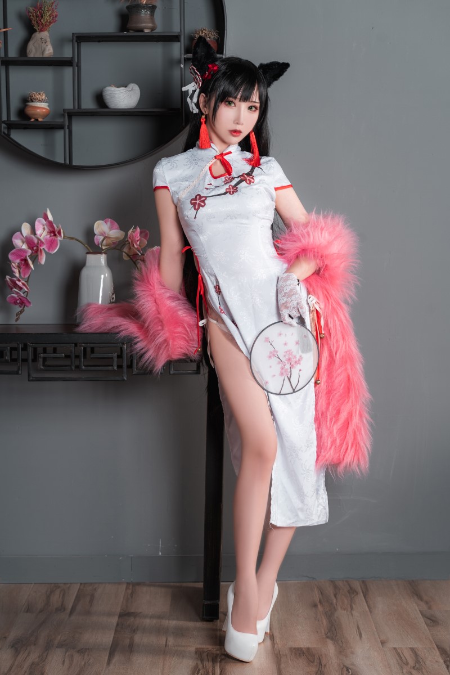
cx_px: 225
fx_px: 1594
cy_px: 338
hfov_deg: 16.1
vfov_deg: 23.9
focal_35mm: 85
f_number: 5.6
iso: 160
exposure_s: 1/100
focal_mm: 85
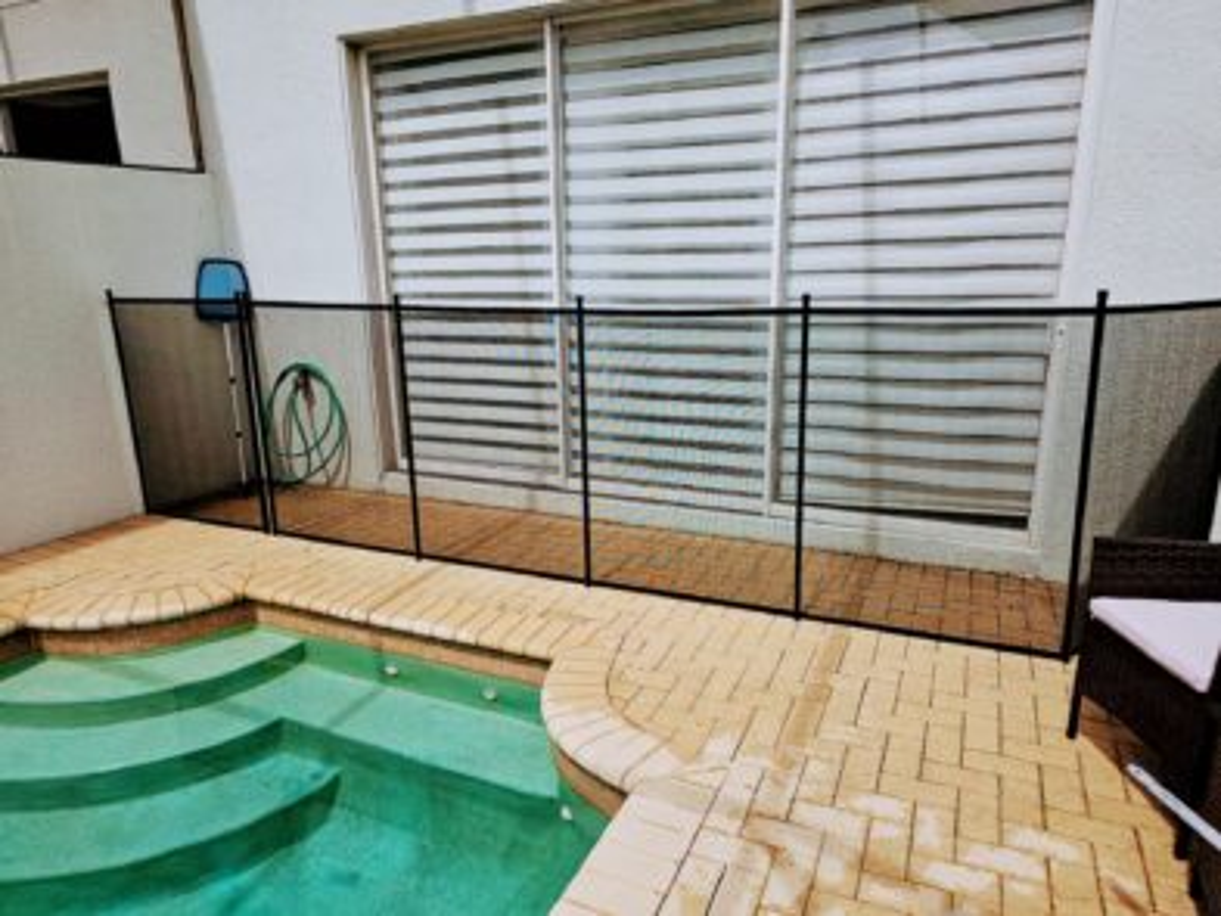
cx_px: 610
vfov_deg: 58.9
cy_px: 458
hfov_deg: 73.9
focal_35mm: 23
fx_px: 812
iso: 10
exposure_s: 1/709
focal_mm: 6.3
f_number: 1.7
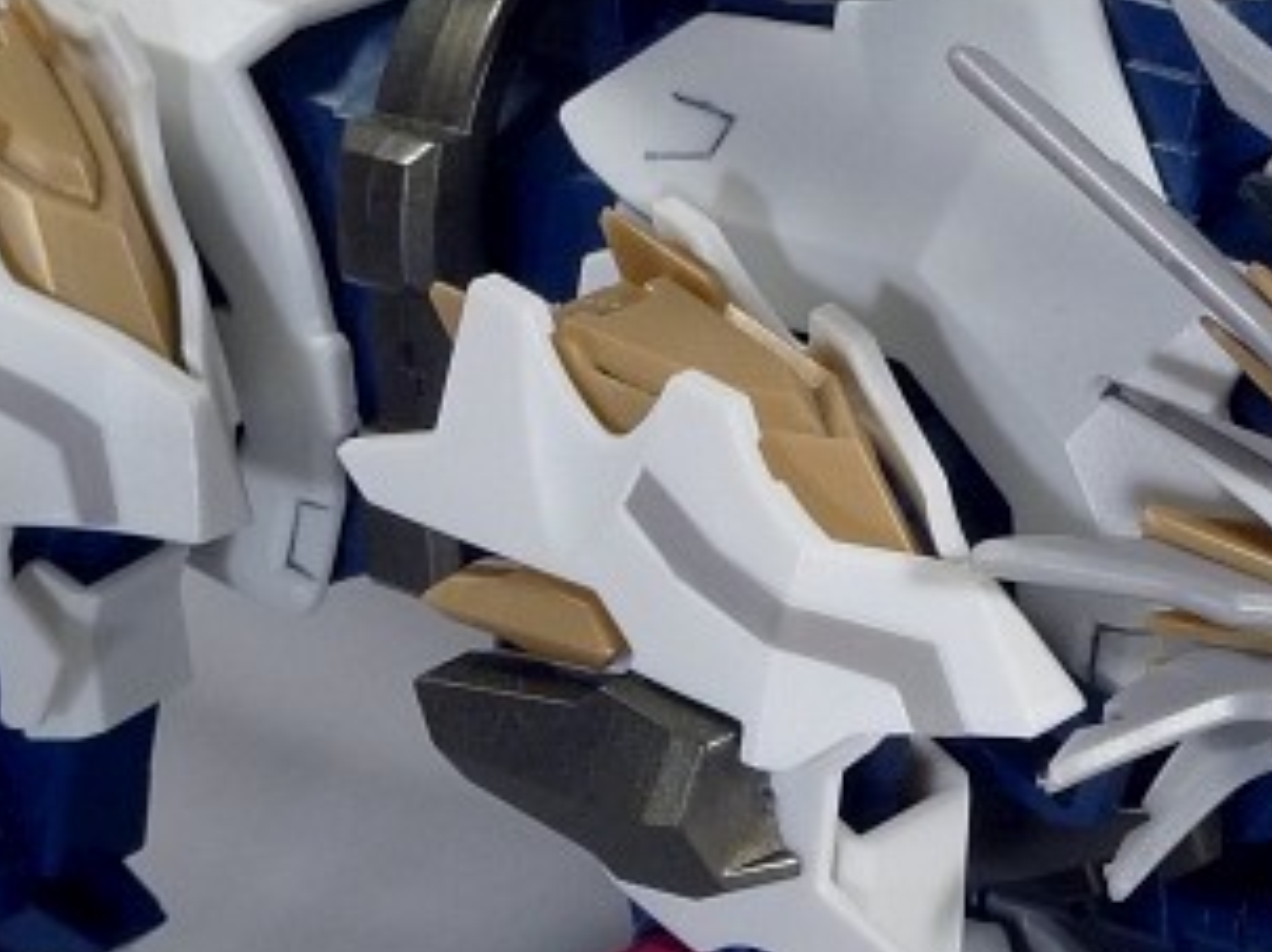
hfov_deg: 12.4
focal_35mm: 159
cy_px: 556
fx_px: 5838
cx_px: 729
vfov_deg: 9.3
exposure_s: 1/15
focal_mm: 12.8
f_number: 8
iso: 200
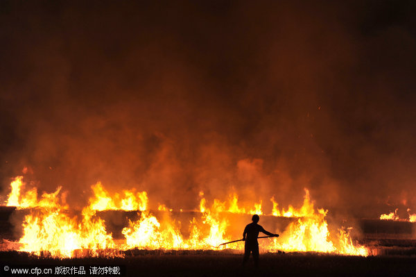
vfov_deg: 4.6
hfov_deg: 6.9
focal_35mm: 300
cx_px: 208
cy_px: 138
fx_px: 3464
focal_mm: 300
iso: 640
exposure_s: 1/80
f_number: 5.6
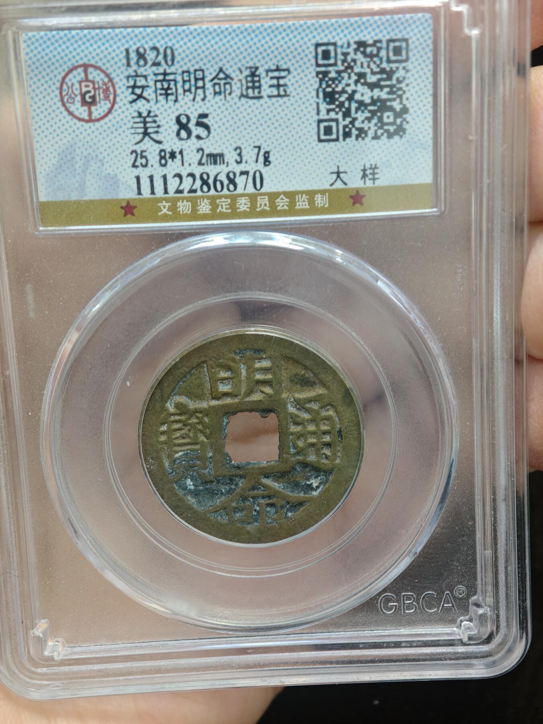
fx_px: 1255
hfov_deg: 24.4
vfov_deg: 32.2
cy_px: 362
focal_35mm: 60
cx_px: 272
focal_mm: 9
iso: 800
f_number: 2
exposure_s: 1/50
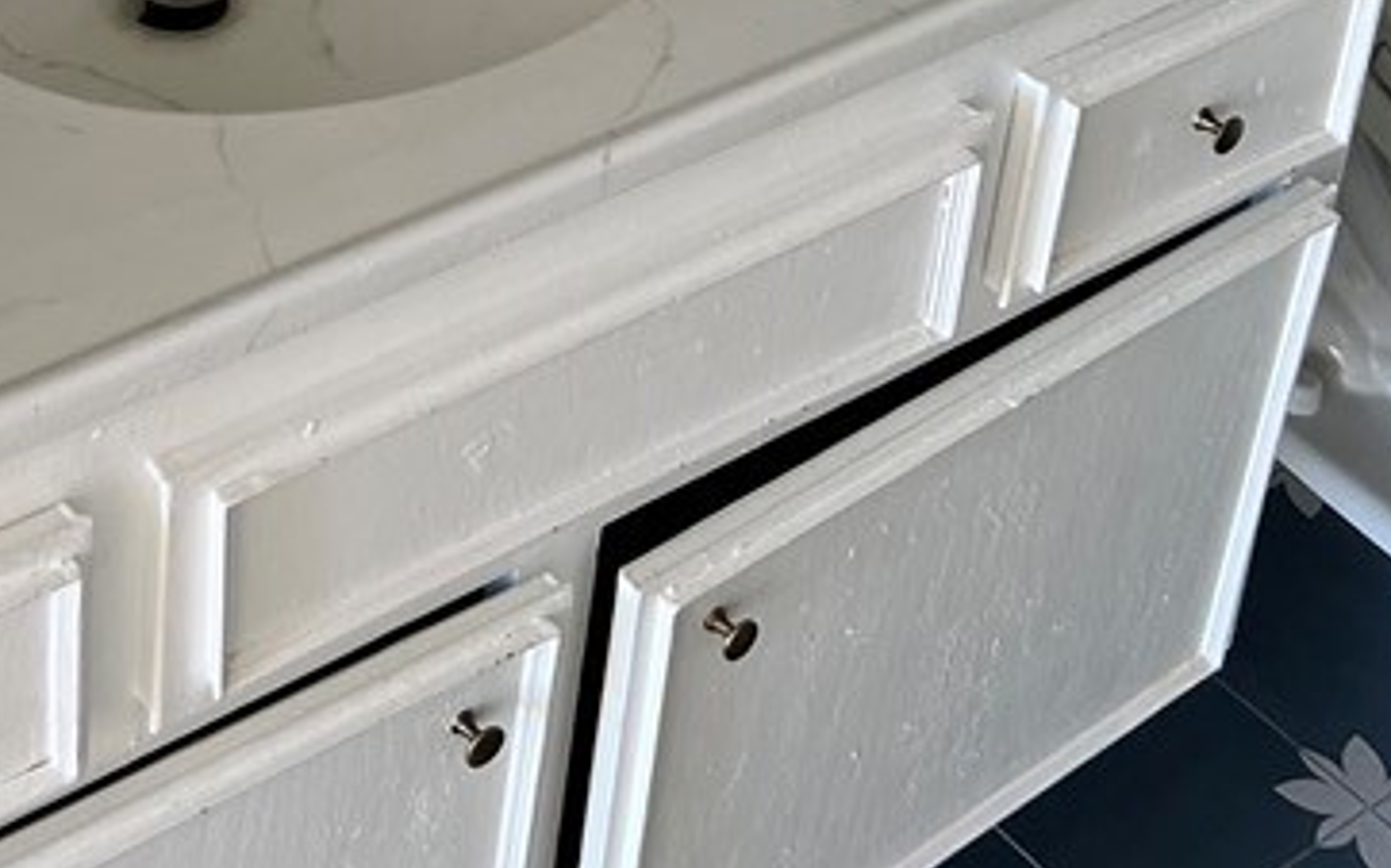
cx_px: 154
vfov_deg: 15.1
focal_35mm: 78
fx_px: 2956
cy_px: -538
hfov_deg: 25.7
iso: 125
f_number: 1.5
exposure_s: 1/103
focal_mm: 5.7
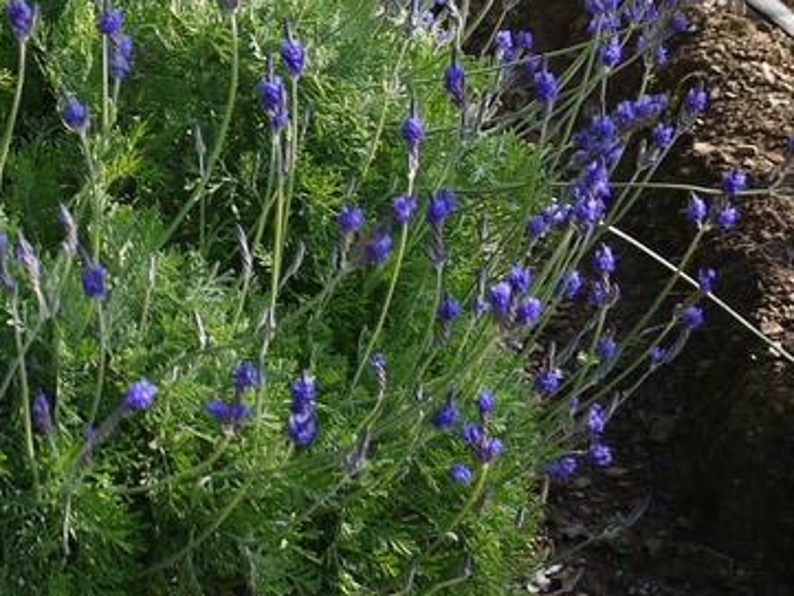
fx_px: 3052
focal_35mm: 133
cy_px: -158
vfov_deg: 10.9
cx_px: -468
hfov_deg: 13.7
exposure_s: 1/1600
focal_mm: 20
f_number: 2.2
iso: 160
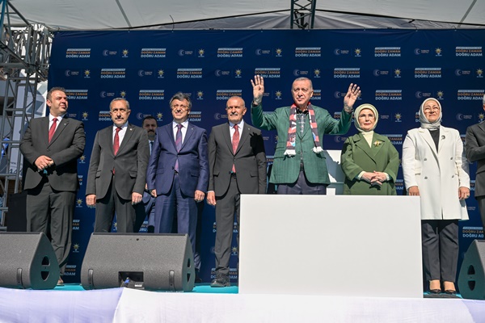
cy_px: 162
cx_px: 242
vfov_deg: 32.6
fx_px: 552
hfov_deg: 47.4
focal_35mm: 41
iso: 100
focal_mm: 41
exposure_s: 1/640
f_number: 6.3
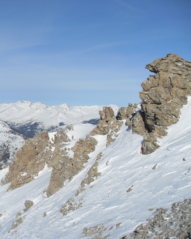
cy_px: 119
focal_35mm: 46
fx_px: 325
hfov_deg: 31.7
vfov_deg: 40.3
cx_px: 34
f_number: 7
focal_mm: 6.3
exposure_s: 1/750
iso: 80
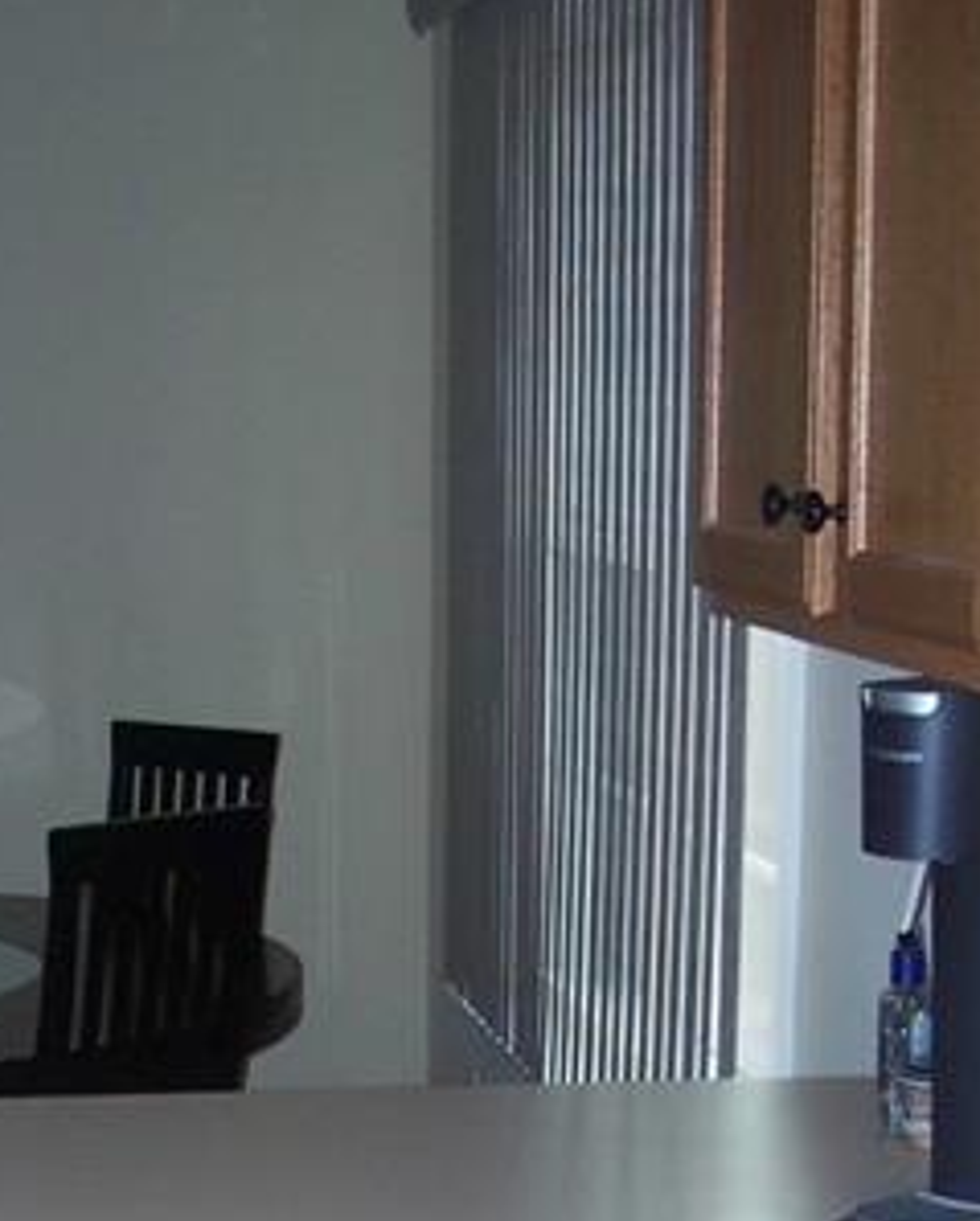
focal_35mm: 93
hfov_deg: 16.5
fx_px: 3367
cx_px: 234
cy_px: 1422
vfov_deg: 19.5
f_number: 2.8
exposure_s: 1/60
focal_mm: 7.8
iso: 200
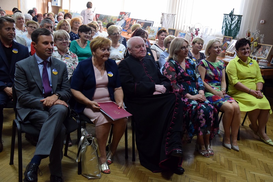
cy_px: 91
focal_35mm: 39
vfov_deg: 34.2
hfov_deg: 49.6
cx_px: 136
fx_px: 296
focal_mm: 26
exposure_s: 1/100
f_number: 4.5
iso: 2800
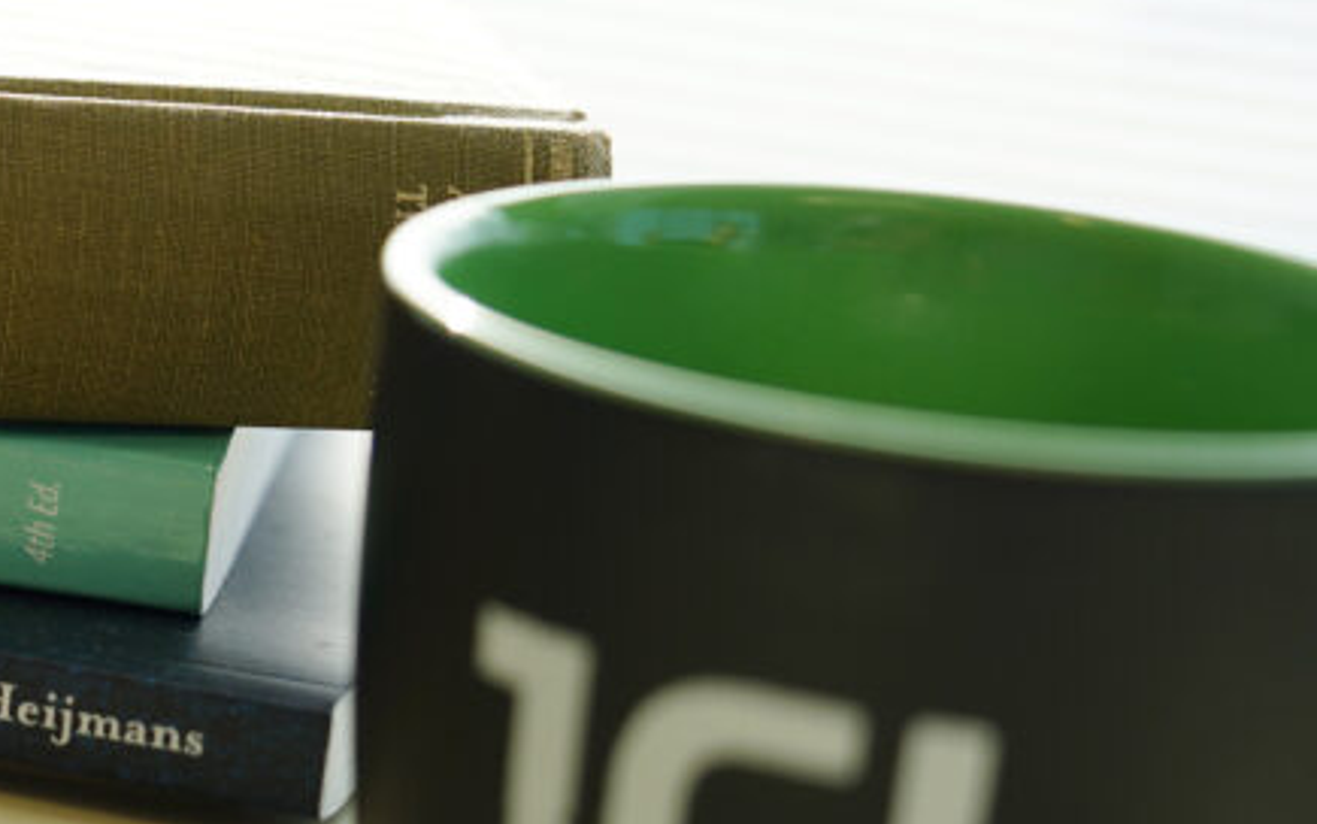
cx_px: -490
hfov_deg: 14.1
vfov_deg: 9.3
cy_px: 300
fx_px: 5061
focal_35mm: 141
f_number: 2.8
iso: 100
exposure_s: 1/160
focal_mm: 48
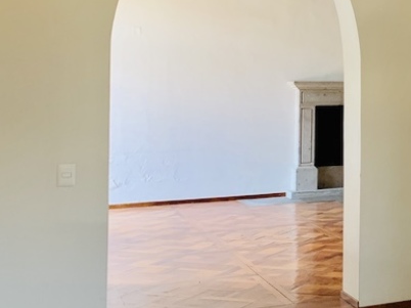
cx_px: 512
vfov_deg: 21.0
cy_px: 64
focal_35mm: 69
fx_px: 819
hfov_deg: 25.0
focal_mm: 4.25
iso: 100
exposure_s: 1/60
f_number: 1.8
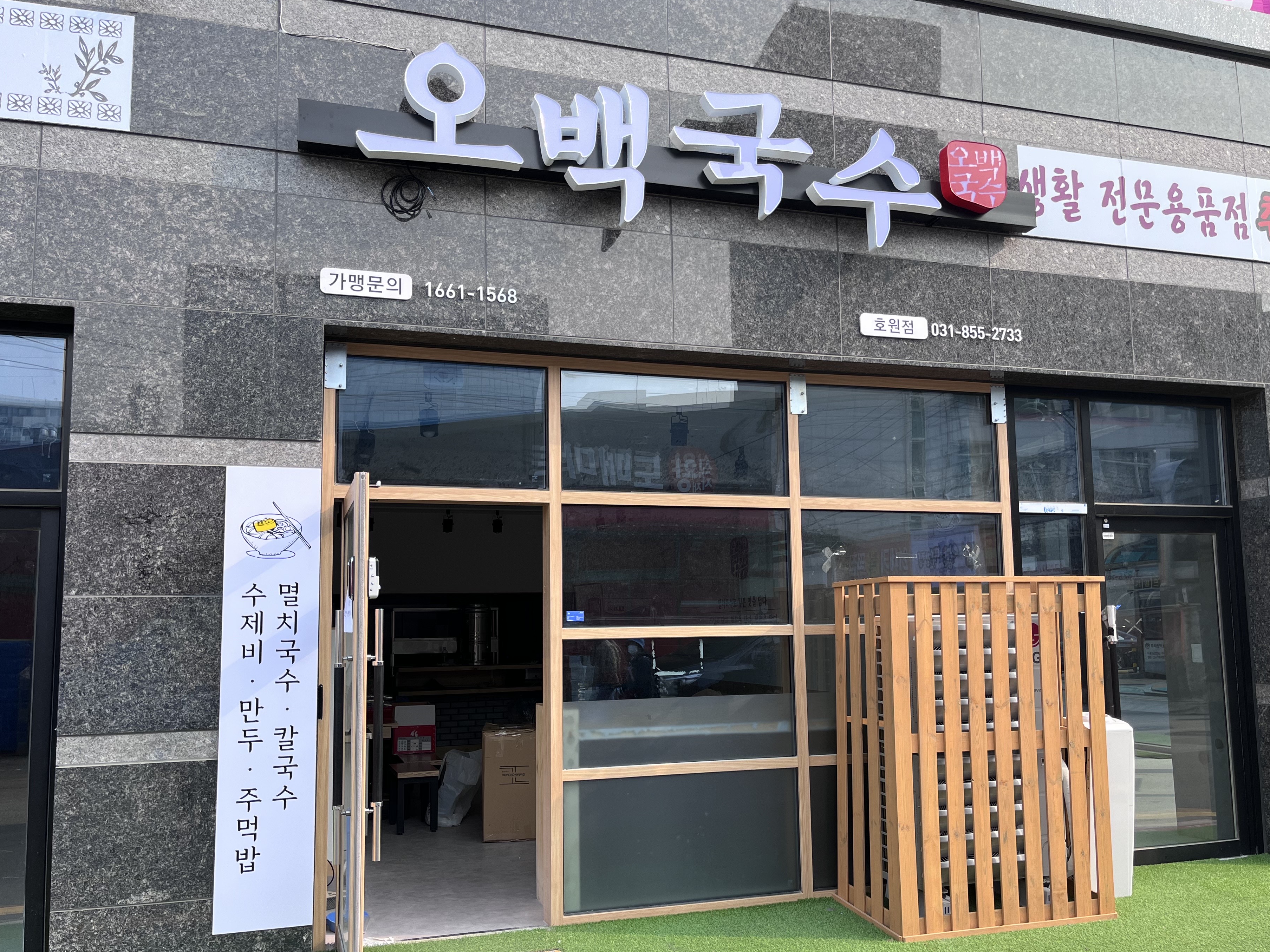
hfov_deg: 61.7
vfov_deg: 48.2
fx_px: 1064
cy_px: 510
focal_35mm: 29
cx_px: 649
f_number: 1.6
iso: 50
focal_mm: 5.1
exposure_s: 1/742
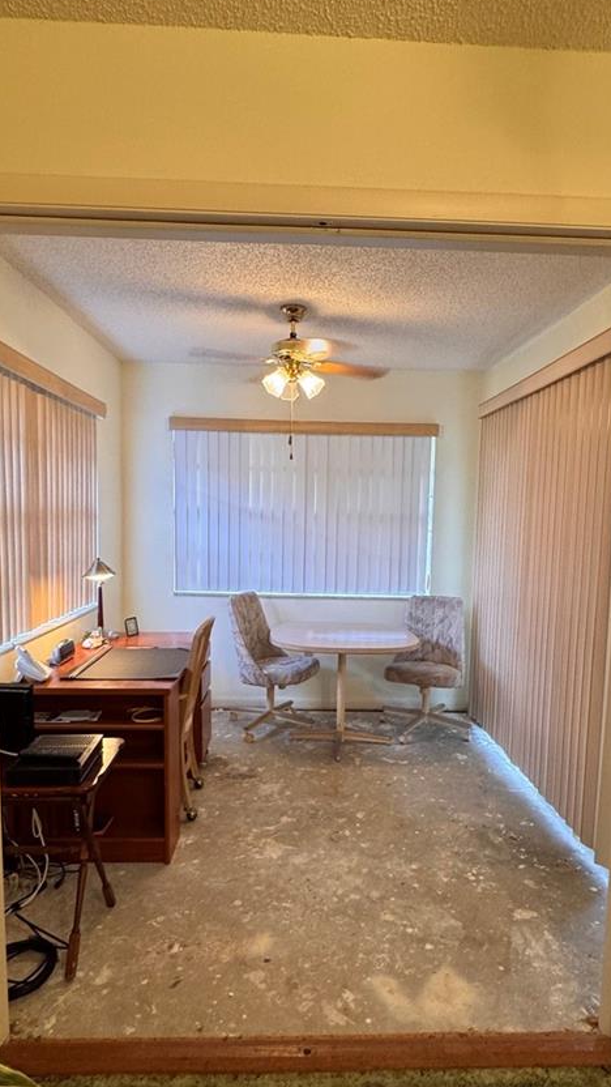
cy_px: 576
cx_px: 313
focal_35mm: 22
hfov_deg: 51.5
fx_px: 634
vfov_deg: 81.1
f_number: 2.2
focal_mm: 2.22
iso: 200
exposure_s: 1/60
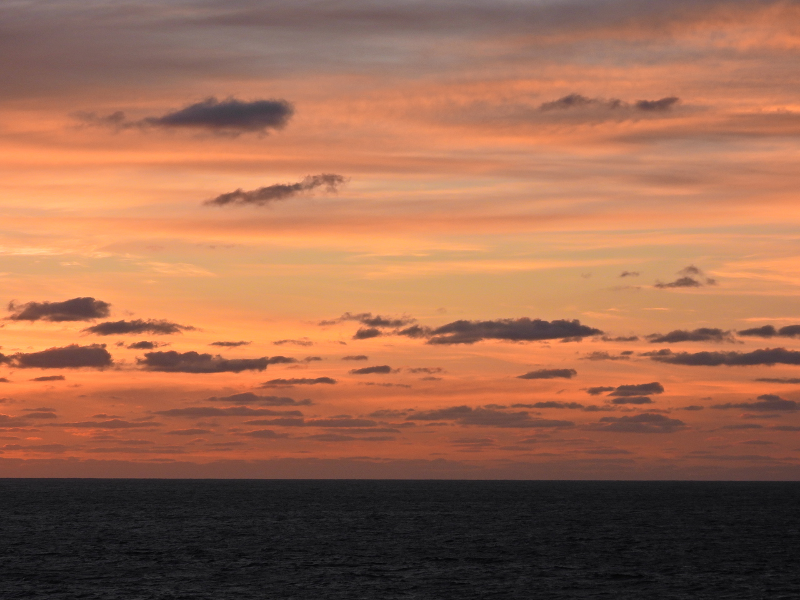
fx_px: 2889
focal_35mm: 125
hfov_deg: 15.8
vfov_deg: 11.9
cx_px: 400
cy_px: 300
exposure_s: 1/400
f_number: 4
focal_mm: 22.3
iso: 100
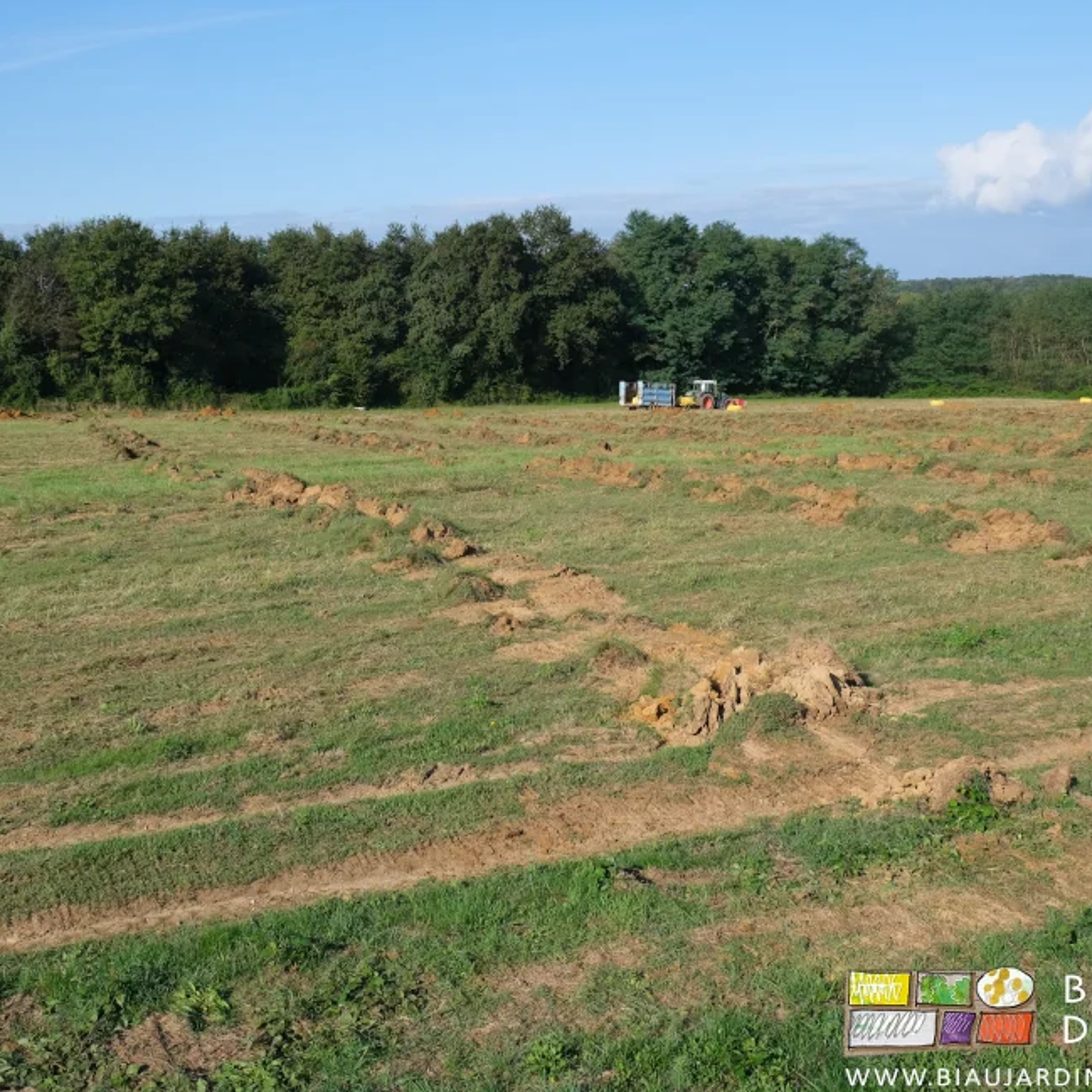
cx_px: 498
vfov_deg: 43.9
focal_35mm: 38
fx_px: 1356
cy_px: 536
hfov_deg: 43.8
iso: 320
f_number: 8
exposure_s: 1/480
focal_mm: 19.6
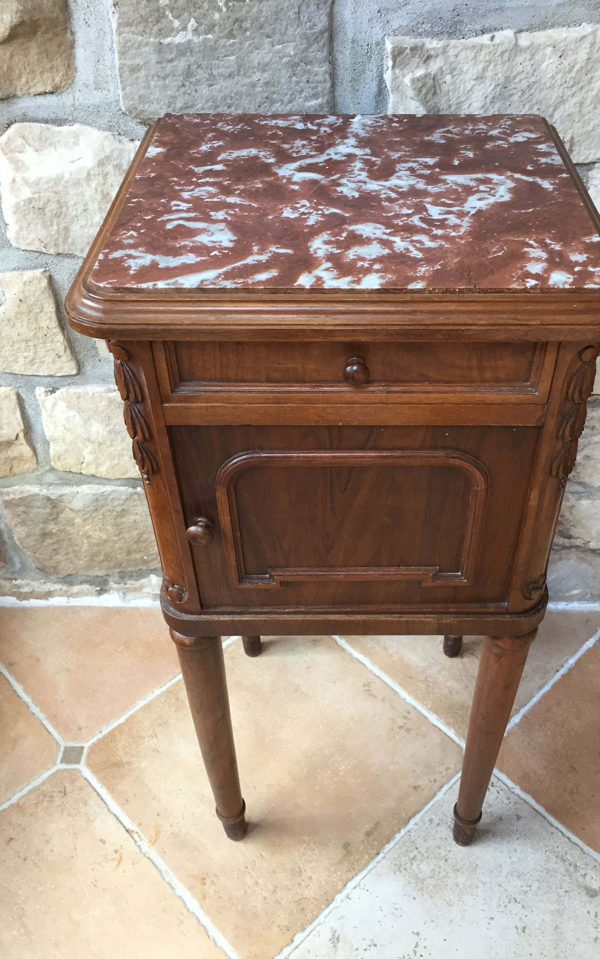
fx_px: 811
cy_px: 480
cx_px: 352
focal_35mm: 31
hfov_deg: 40.5
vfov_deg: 61.2
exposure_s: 1/33
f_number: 2.2
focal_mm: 4.15
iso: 64
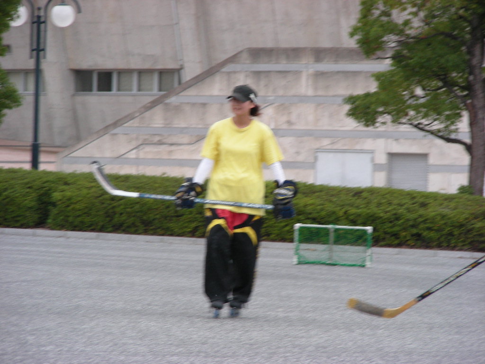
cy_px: 182
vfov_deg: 6.5
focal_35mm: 230
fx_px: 3222
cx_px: 242
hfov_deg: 8.6
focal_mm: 38.3
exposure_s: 1/59.7
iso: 121
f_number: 3.5
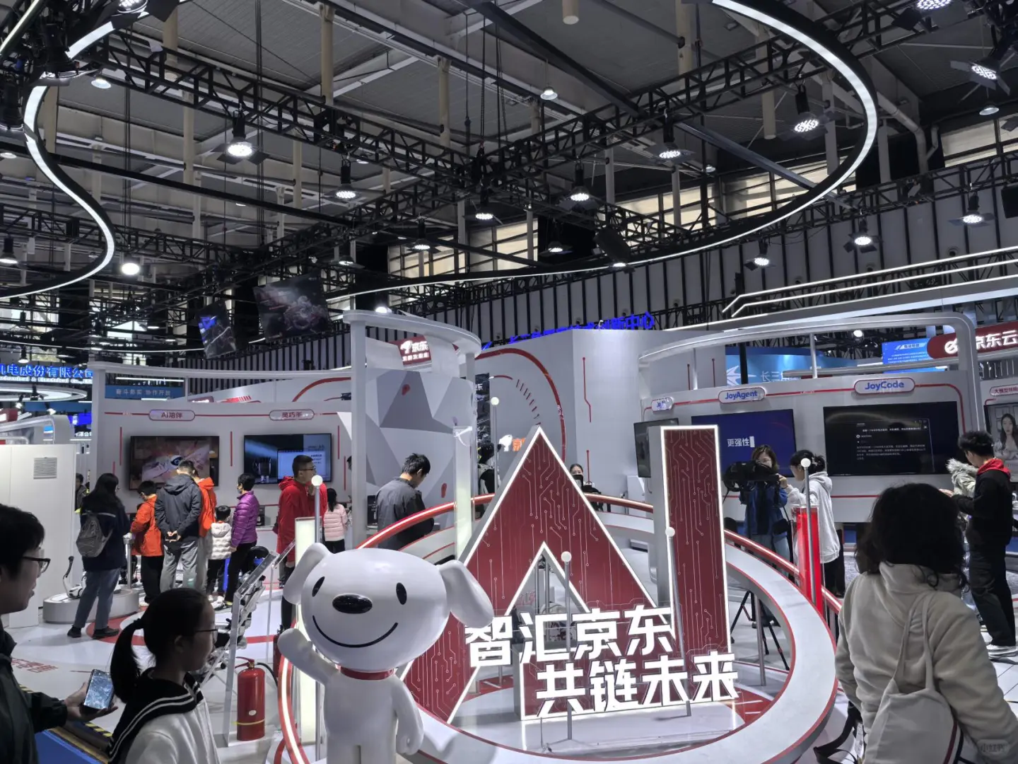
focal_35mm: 27
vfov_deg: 51.4
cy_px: 382
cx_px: 509
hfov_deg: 65.3
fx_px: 794
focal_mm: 8.5
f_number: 1.6
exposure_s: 1/1218
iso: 640
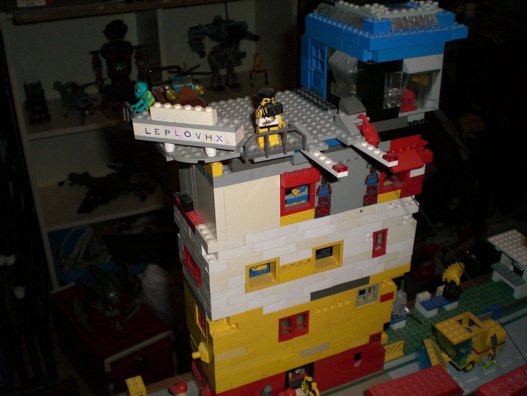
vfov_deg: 37.7
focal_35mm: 38
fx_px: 579
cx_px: 264
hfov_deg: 49.0
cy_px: 198
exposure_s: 1/60
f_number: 3.1
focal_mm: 6.3
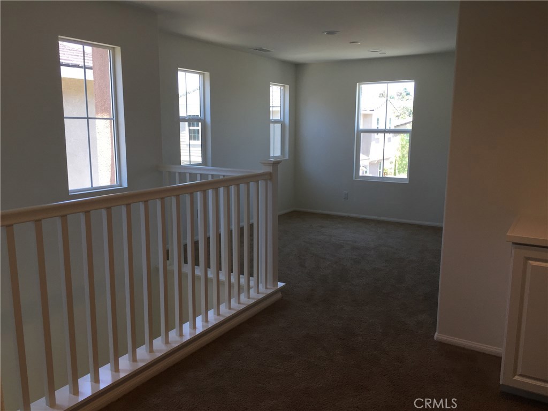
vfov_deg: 48.2
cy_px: 206
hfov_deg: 61.7
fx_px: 459
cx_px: 274
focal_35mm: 29
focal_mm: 4.15
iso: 50
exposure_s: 1/120
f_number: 2.2
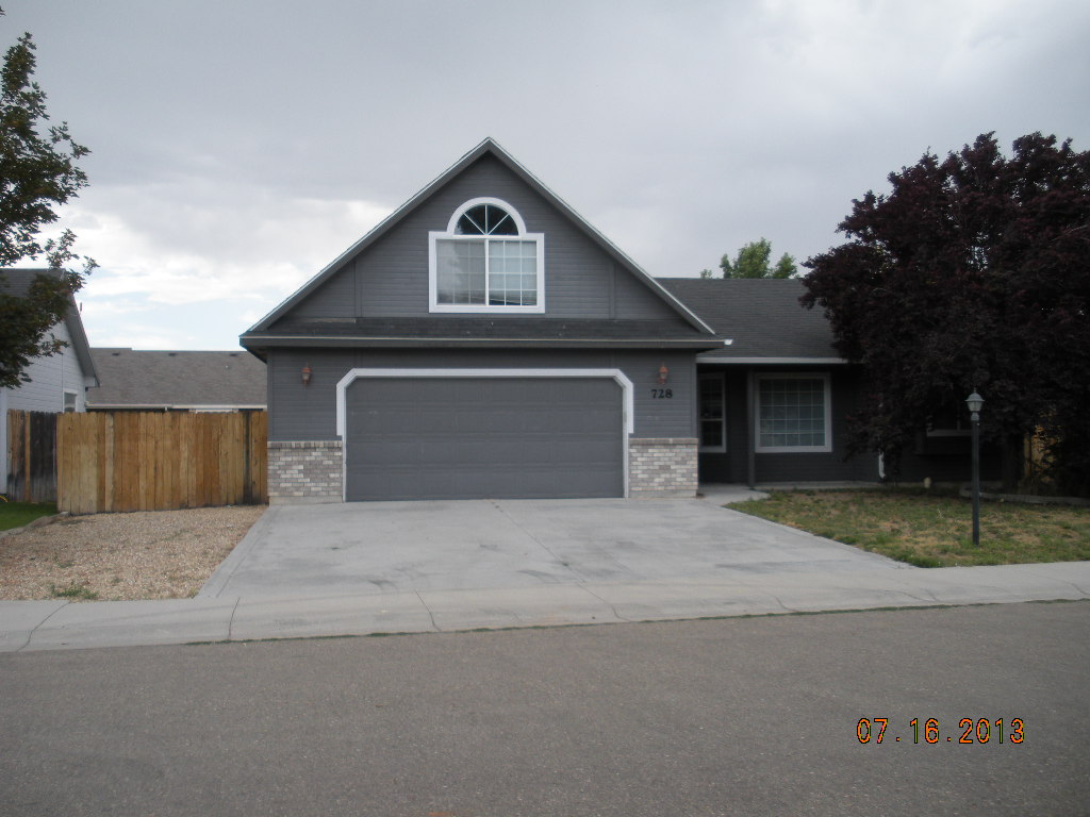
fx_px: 1134
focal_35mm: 36
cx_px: 545
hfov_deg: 51.4
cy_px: 408
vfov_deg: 39.7
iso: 64
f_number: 3.5
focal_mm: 6.3
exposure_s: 1/222
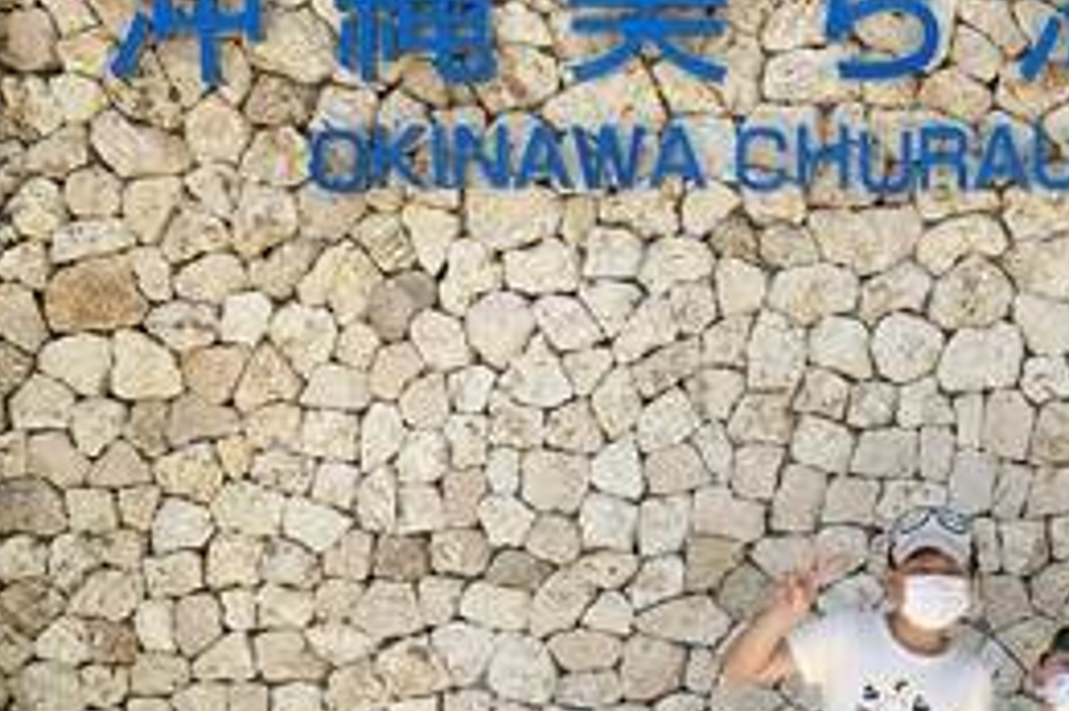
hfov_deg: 35.9
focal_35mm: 52
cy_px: 619
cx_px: 966
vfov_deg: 25.3
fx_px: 1543
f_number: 1.8
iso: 25
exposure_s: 1/1314
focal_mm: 4.25
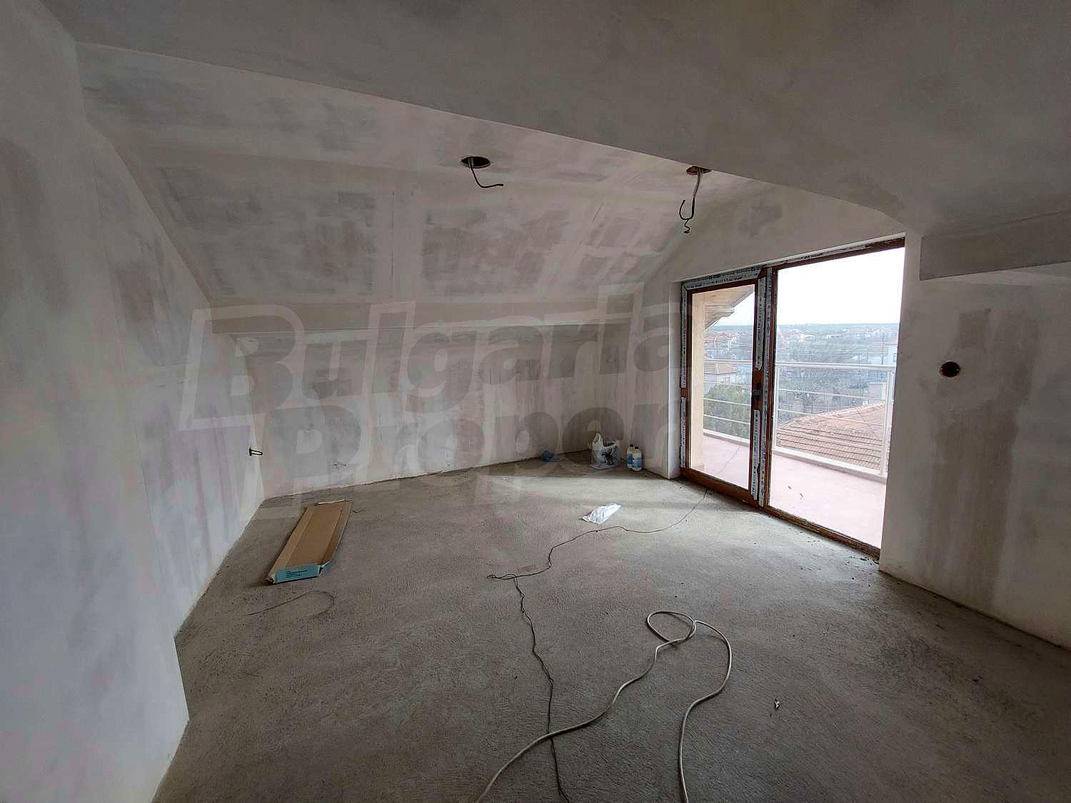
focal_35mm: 13
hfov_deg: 106.2
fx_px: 402
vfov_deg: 89.9
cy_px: 402
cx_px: 536
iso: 50
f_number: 2.2
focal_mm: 1.74
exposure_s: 1/146
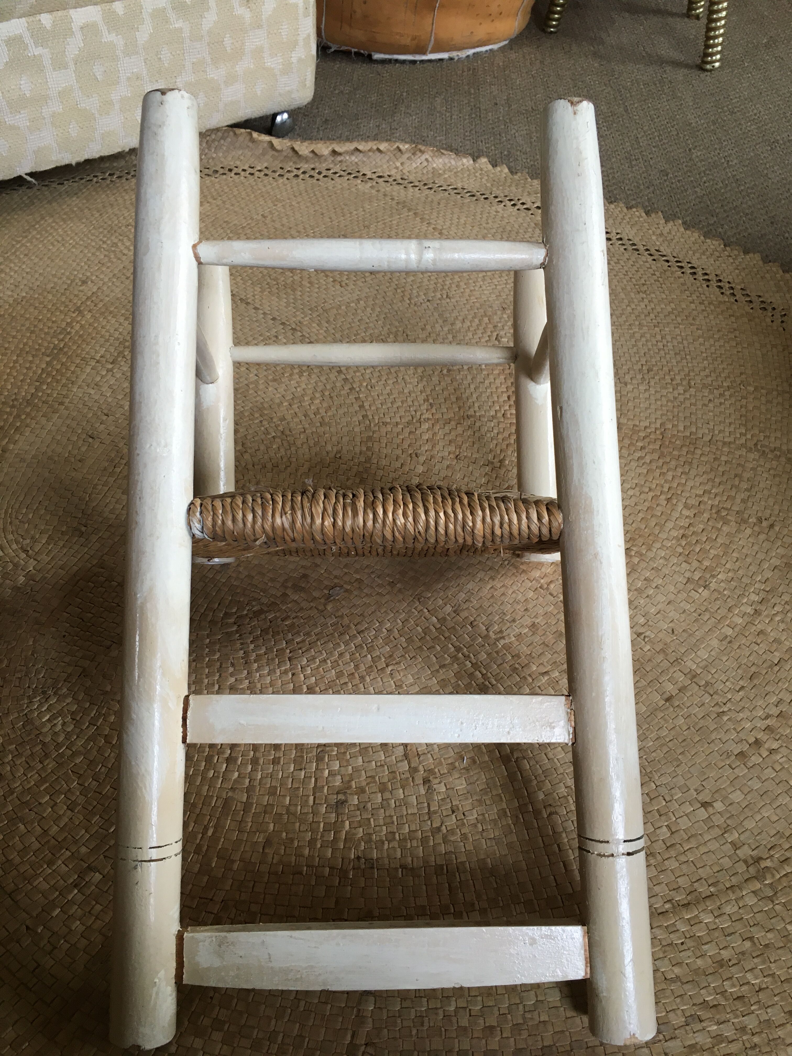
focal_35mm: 29
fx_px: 885
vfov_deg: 61.7
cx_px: 396
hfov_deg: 48.2
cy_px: 528
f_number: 2.2
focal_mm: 4.15
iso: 80
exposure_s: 1/33
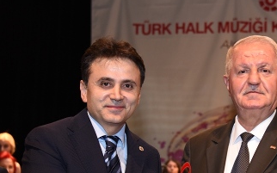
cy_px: 125
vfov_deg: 13.7
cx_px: 208
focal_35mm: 95
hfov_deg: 21.7
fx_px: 717
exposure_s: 1/80
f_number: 4.5
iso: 1600
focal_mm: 58
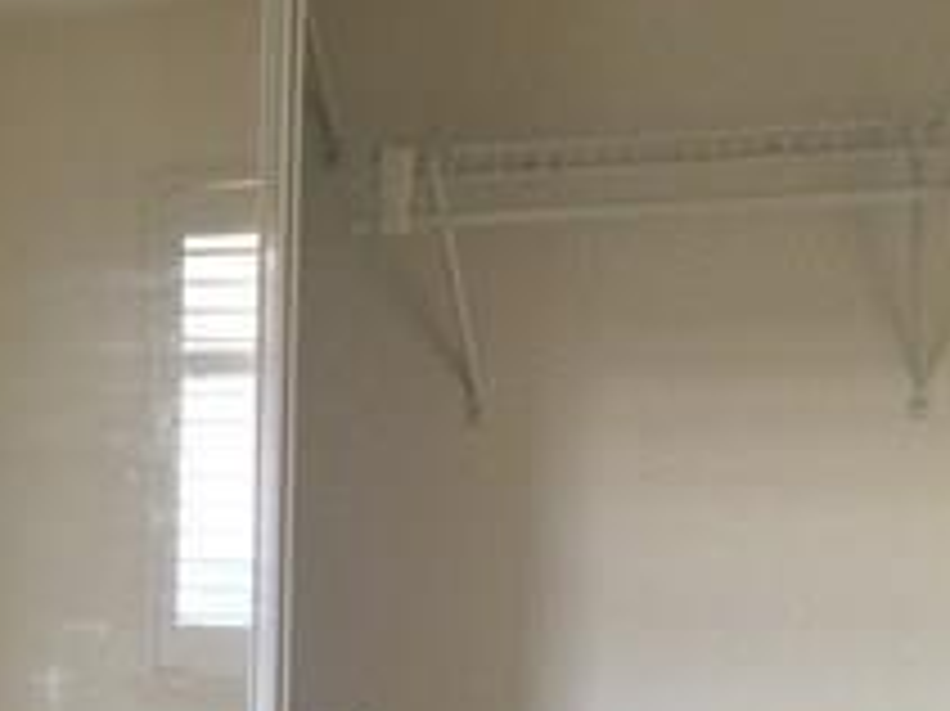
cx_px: -153
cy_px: 774
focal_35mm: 88
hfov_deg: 20.9
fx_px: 2414
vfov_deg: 16.3
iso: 100
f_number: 2.2
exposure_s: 1/15
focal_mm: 4.15
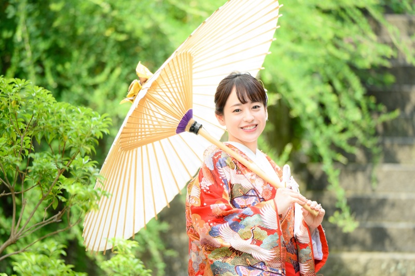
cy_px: 138
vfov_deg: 9.1
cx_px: 208
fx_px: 1728
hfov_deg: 13.7
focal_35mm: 150
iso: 160
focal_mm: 150
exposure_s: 1/400
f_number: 2.8
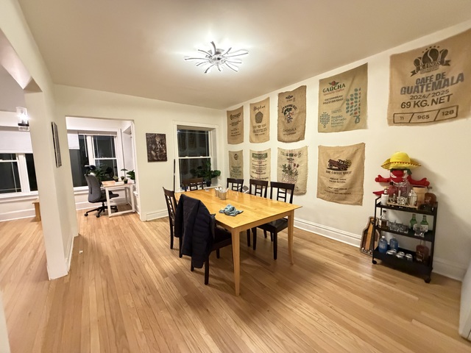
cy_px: 176
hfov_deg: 102.1
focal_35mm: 14
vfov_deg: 85.7
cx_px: 236
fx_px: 190
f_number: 2.2
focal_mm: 2.22
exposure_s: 1/60
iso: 1250
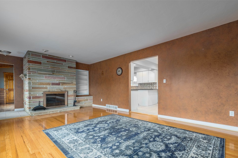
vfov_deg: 73.3
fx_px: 106
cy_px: 90
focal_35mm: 16
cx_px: 115
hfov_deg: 96.7
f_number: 8
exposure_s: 1/60
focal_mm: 14
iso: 200
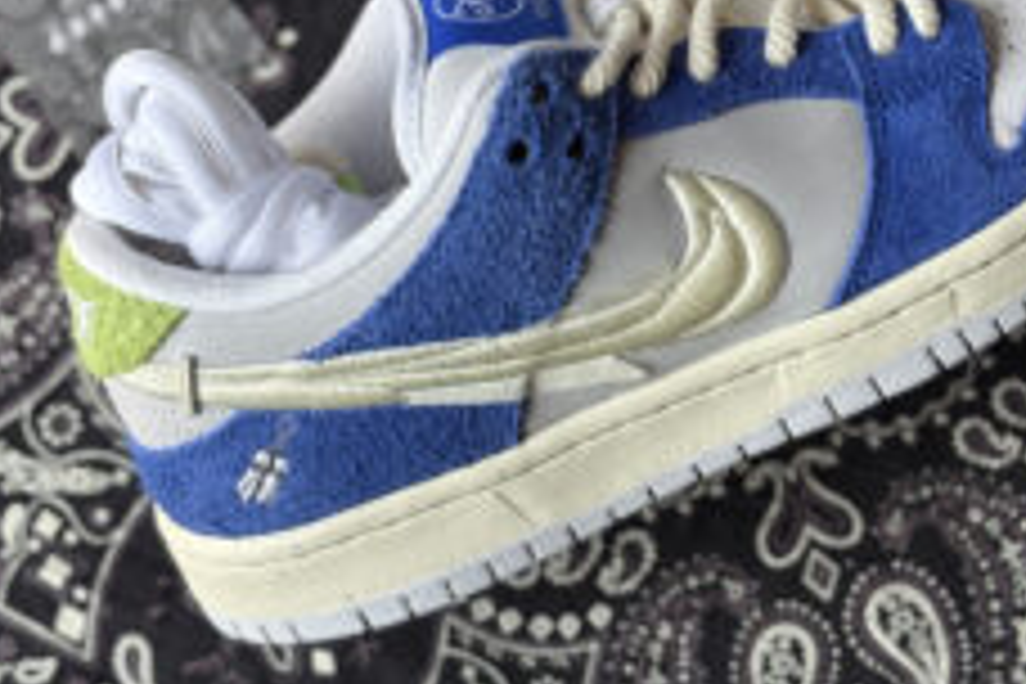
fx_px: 2707
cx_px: 616
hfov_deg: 21.4
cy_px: -58
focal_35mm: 95
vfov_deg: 14.1
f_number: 1.6
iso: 32
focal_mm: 5.96
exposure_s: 1/586
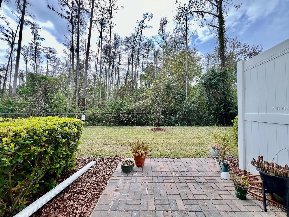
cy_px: 108
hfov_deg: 106.2
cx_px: 144
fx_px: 109
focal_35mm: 13
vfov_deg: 89.9
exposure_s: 1/440
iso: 32
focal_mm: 1.57
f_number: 1.8
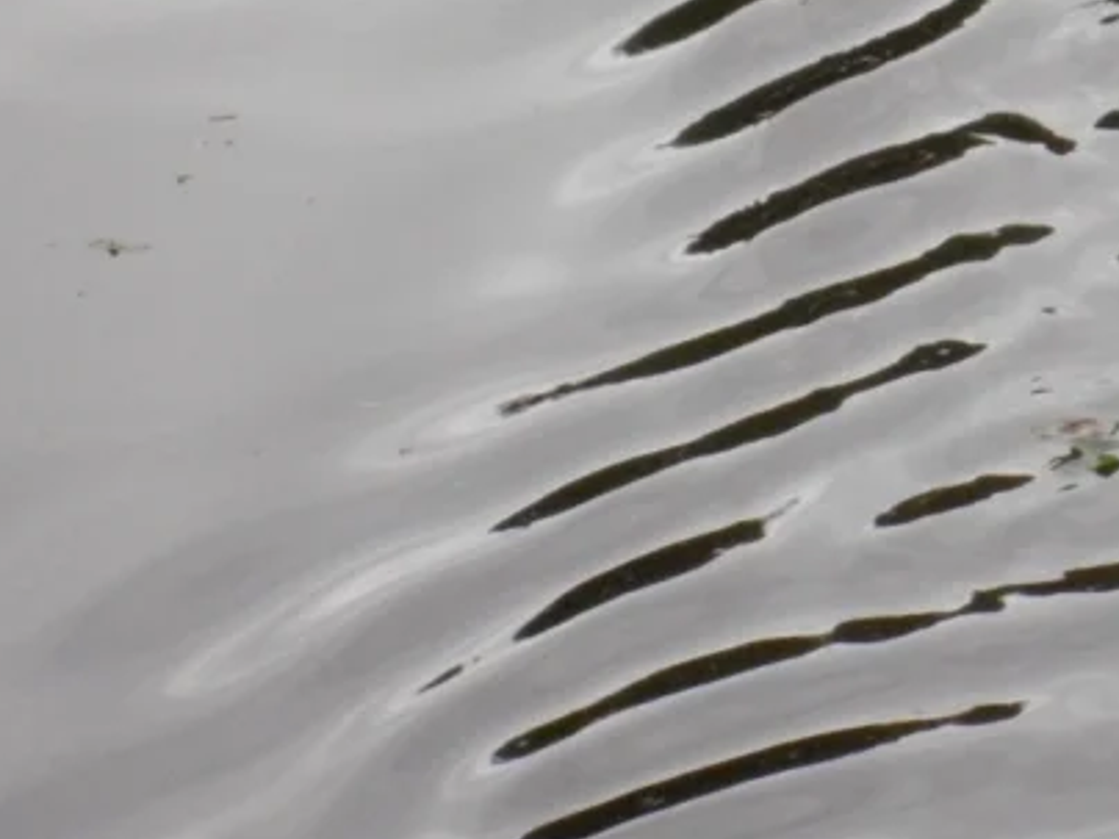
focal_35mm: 1141
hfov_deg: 1.7
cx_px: 1352
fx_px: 36884
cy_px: -216
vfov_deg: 1.3
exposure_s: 1/640
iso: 800
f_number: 5.9
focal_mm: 81
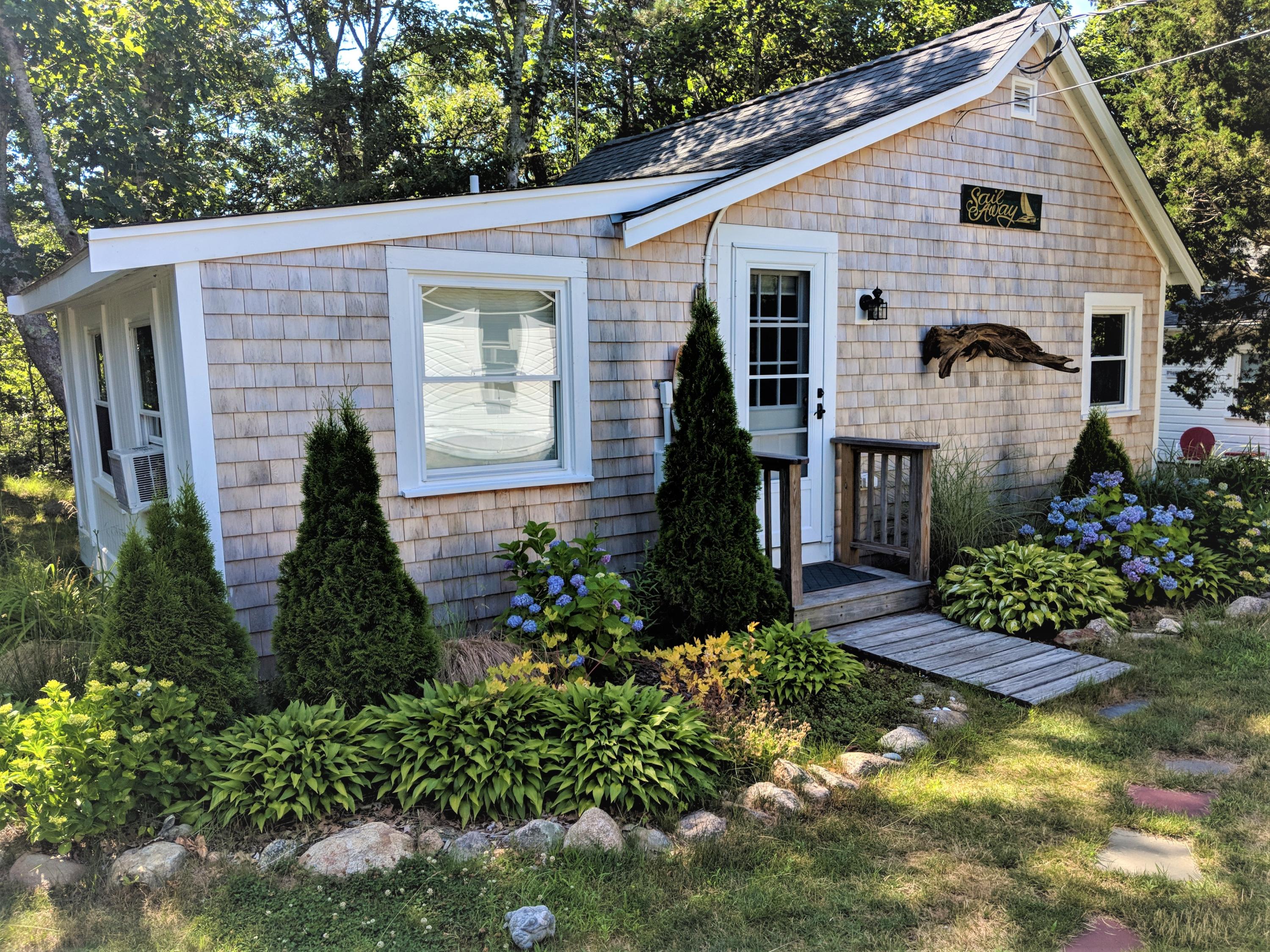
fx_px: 990
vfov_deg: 51.3
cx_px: 635
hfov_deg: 65.3
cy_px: 476
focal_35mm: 27
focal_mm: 4.44
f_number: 1.8
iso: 52
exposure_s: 1/975
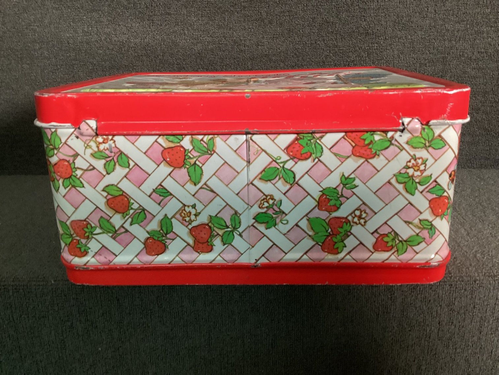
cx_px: 250
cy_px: 188
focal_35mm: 31
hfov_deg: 58.3
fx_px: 447
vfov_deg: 45.4
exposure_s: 1/40
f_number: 2.4
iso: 320
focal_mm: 3.3
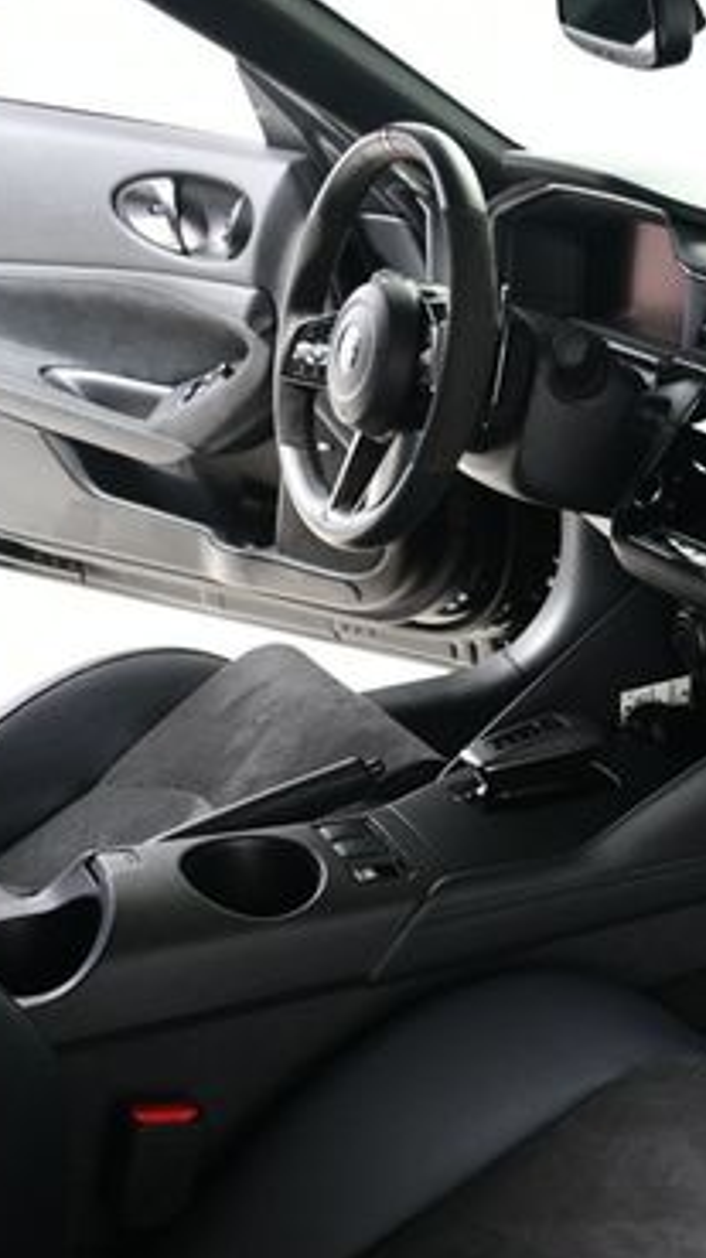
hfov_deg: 18.8
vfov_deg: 34.9
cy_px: 658
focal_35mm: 60
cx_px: 880
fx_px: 2001
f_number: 4
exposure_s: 1/160
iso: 100
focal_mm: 22
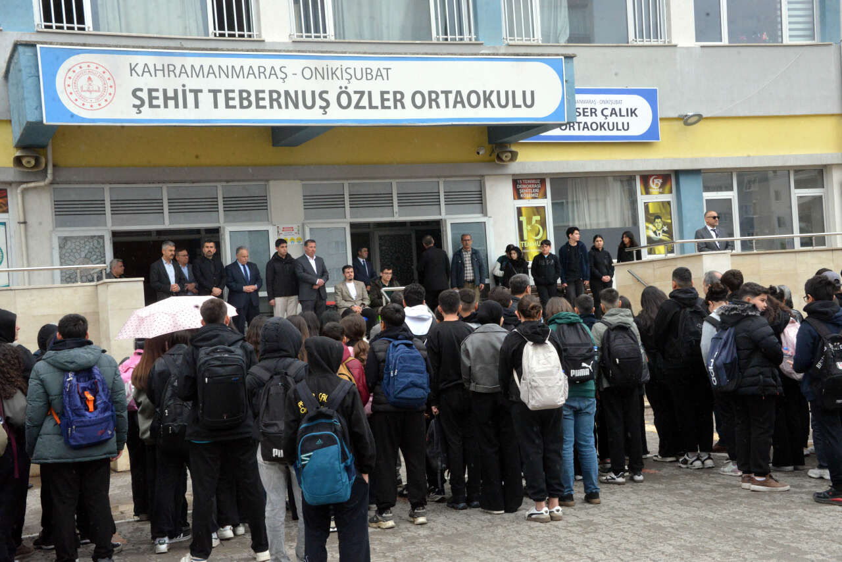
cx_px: 421
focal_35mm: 55
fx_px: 1287
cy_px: 281
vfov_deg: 24.6
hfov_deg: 36.2
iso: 5000
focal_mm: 55
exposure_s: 1/800
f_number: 14
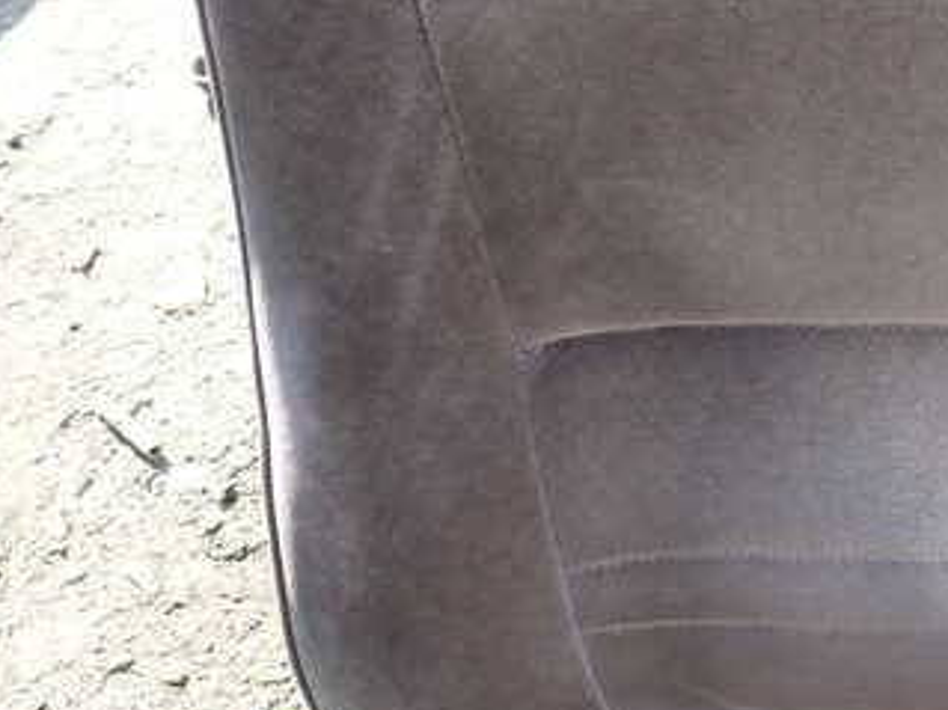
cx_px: 856
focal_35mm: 47
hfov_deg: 37.7
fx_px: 1287
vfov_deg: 30.4
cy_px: 187
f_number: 2.8
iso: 100
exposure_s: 1/160
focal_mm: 4.5
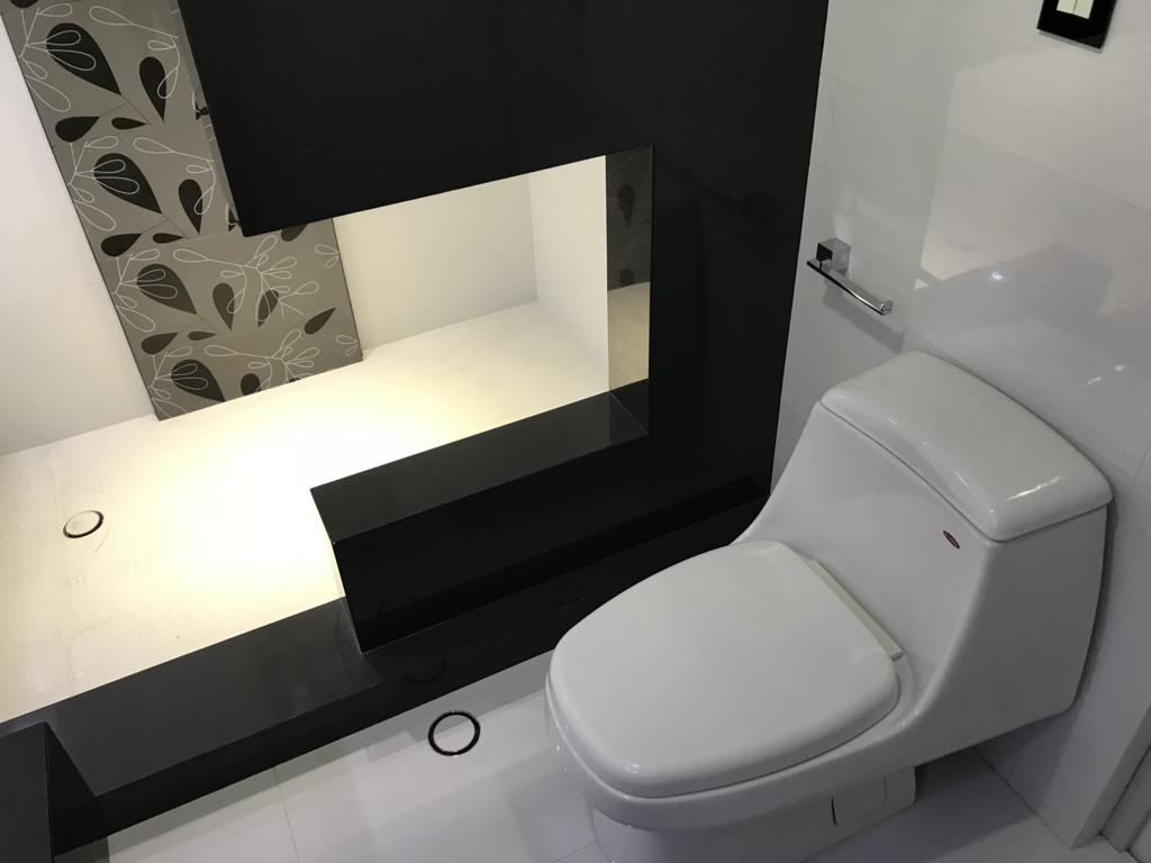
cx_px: 576
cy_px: 432
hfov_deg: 63.4
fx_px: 931
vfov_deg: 49.7
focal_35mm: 28
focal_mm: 3.99
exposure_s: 1/24
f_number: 1.8
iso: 40
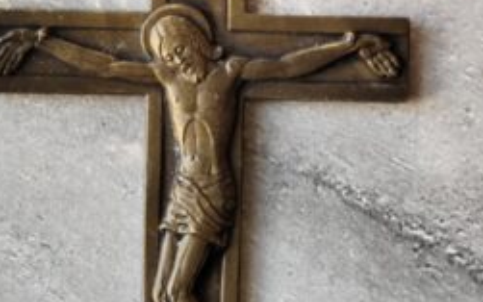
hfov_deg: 13.3
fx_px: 2067
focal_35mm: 157
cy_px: 200
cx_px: 216
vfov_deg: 8.4
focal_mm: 6.19
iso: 250
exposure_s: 1/100
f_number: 1.65
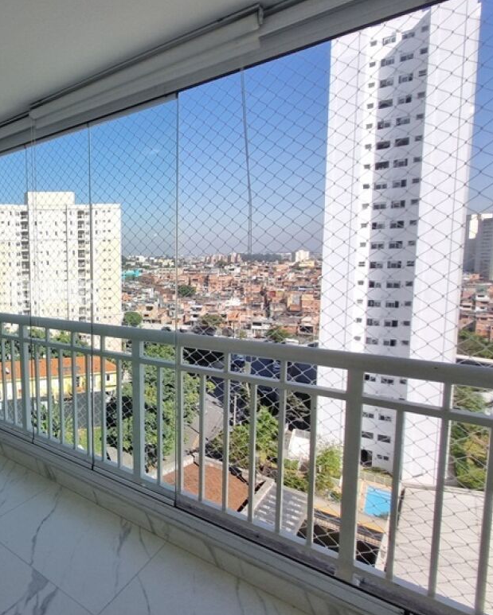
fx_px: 383
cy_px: 291
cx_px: 24
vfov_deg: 77.5
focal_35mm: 21
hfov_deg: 54.4
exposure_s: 1/1288
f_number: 2.2
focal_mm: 1.74
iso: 50
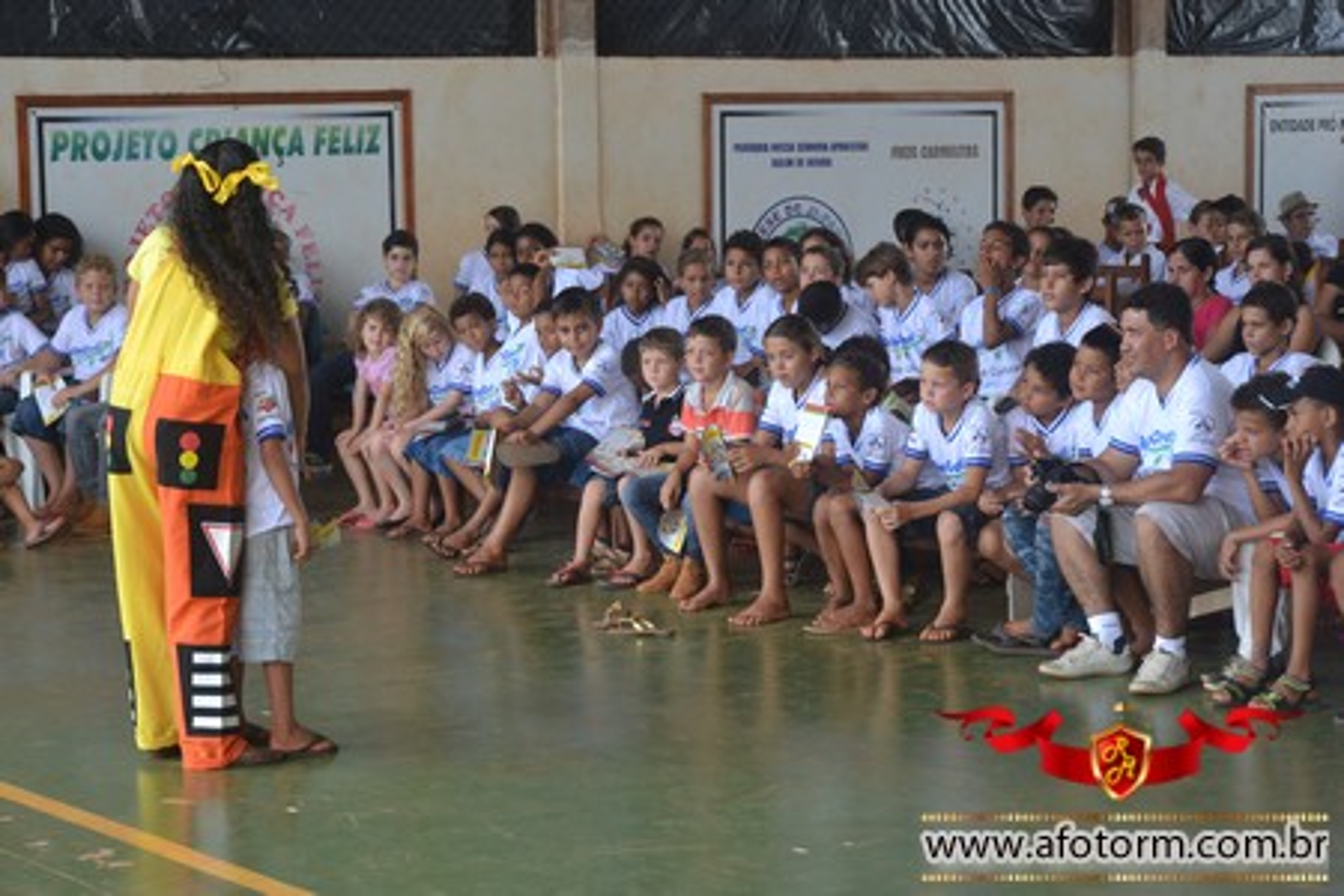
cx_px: 672
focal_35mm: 87
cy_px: 448
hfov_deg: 23.4
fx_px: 3248
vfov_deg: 15.7
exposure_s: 1/160
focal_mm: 58
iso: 400
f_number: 5
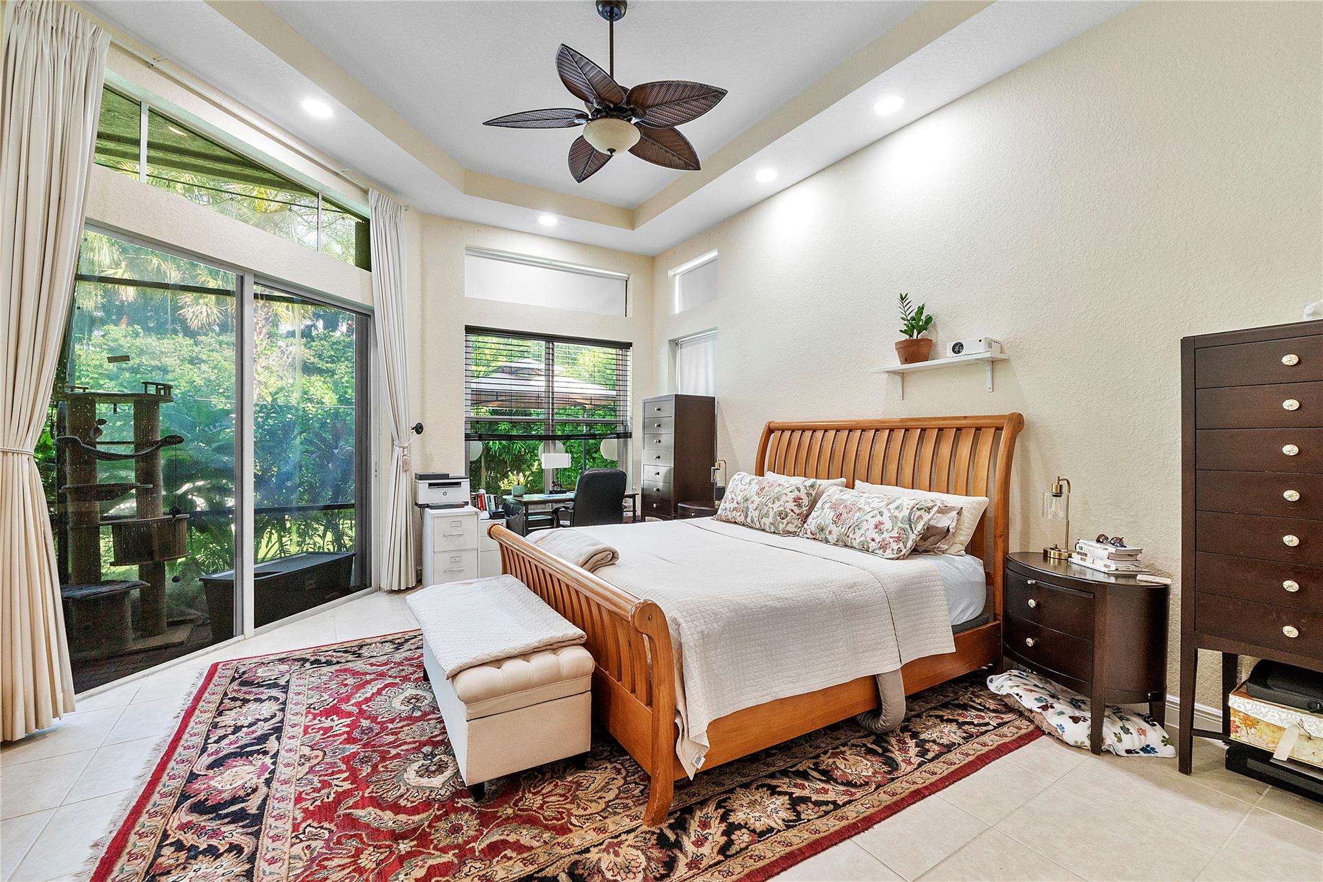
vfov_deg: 77.3
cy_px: 441
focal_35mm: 15
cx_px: 662
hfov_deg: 100.4
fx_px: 551
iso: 500
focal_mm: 10
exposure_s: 1/13
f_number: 8
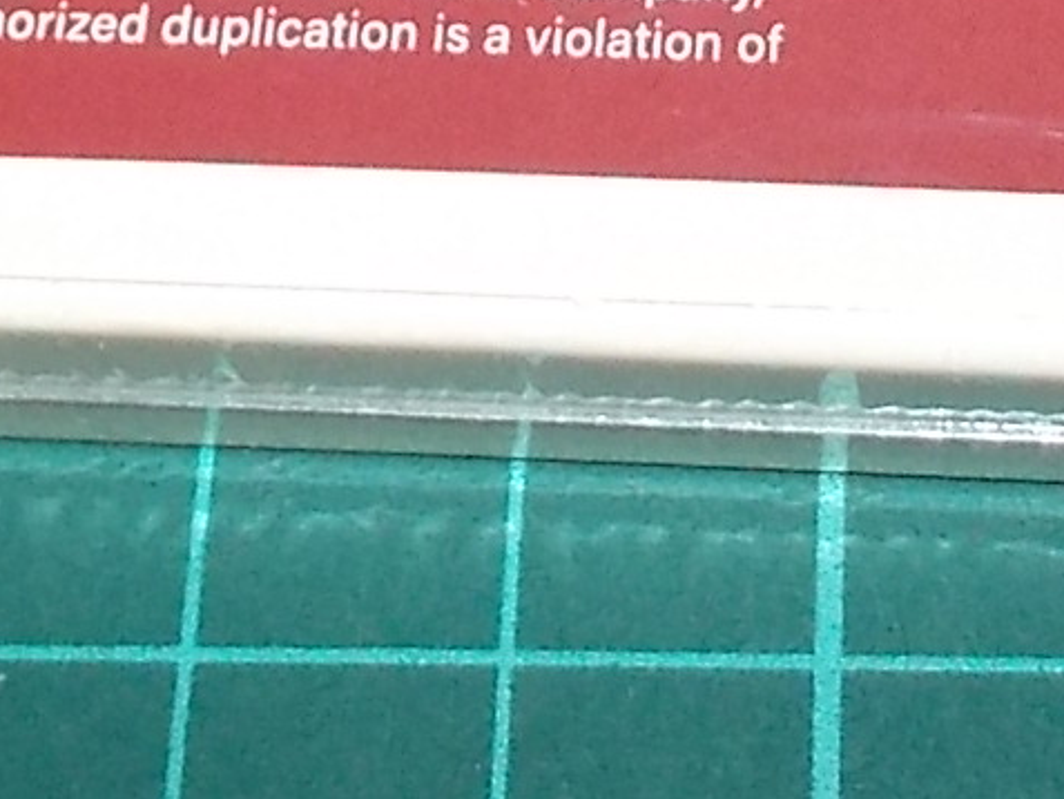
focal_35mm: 138
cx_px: 758
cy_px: -989
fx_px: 4243
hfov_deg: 14.3
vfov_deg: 9.7
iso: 200
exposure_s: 1/30
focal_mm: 4.1
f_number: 3.3
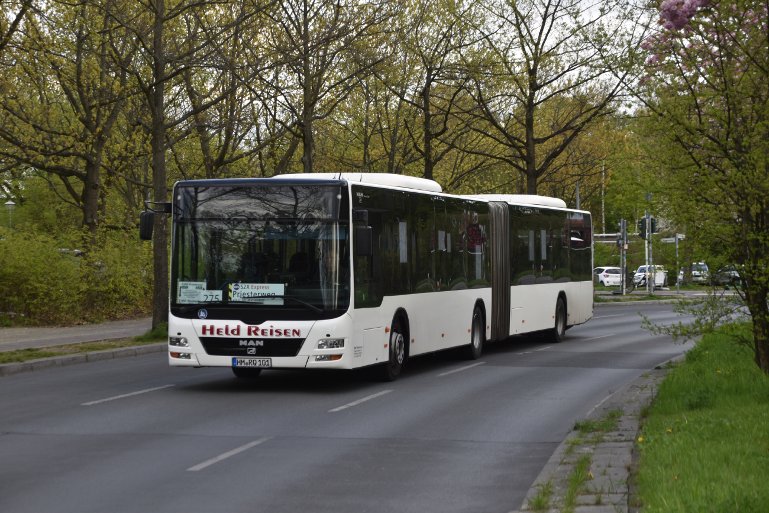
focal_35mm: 82
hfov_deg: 24.6
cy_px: 256
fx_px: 1762
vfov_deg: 16.6
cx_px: 384
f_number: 5
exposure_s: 1/200
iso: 100
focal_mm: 55
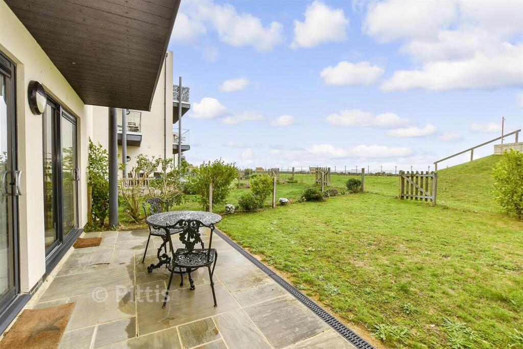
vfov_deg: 77.3
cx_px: 262
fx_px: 218
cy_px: 174
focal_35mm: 15
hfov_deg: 100.4
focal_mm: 10
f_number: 8
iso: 160
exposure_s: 1/60
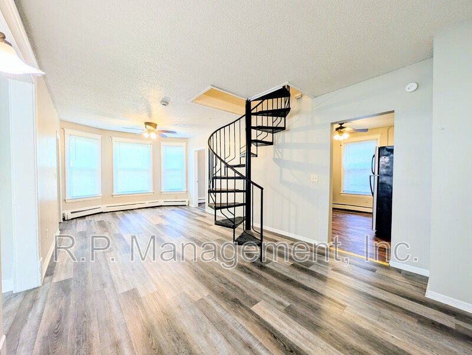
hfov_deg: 110.5
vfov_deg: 94.6
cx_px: 236
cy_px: 178
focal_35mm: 12
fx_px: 164
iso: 60
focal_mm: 2.02
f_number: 1.7
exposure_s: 1/60
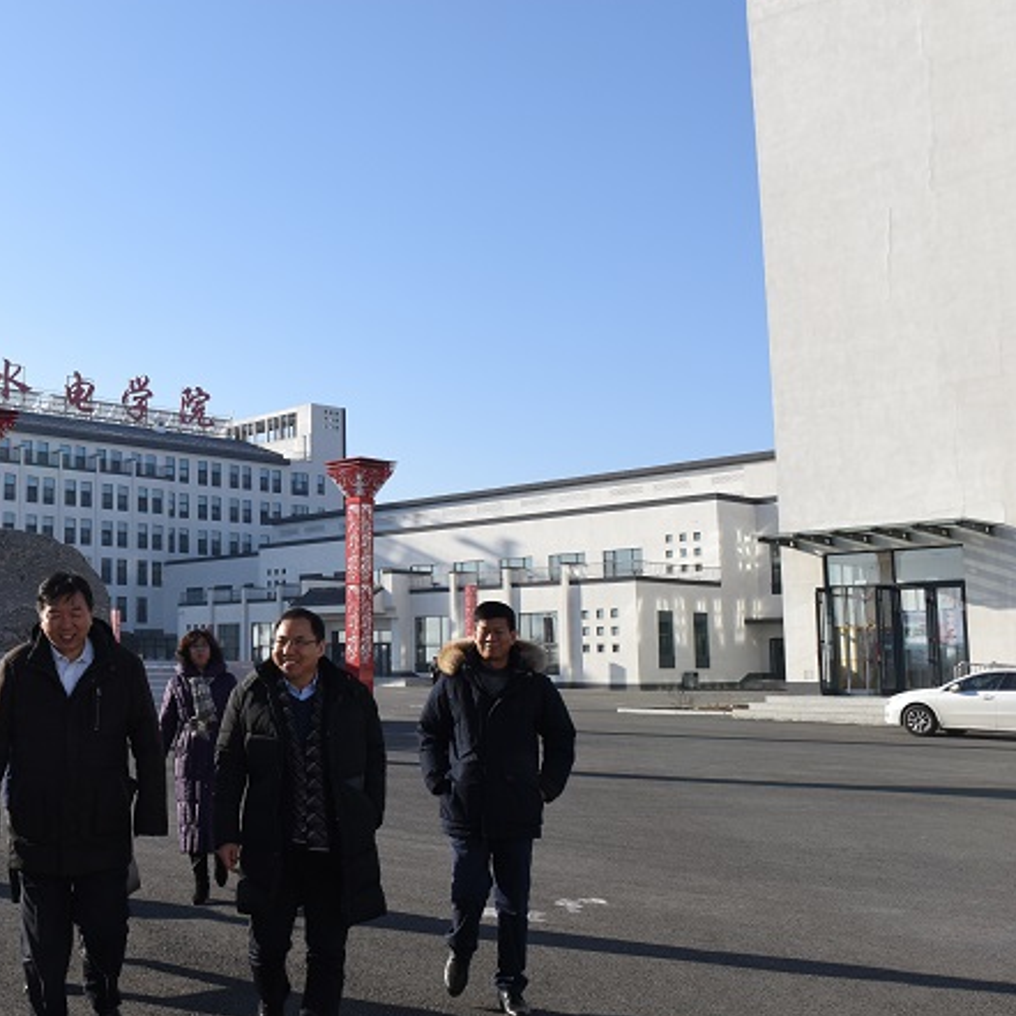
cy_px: 508
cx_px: 175
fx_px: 1229
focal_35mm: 37
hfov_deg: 42.5
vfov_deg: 44.9
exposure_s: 1/500
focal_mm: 24
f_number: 11
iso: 500
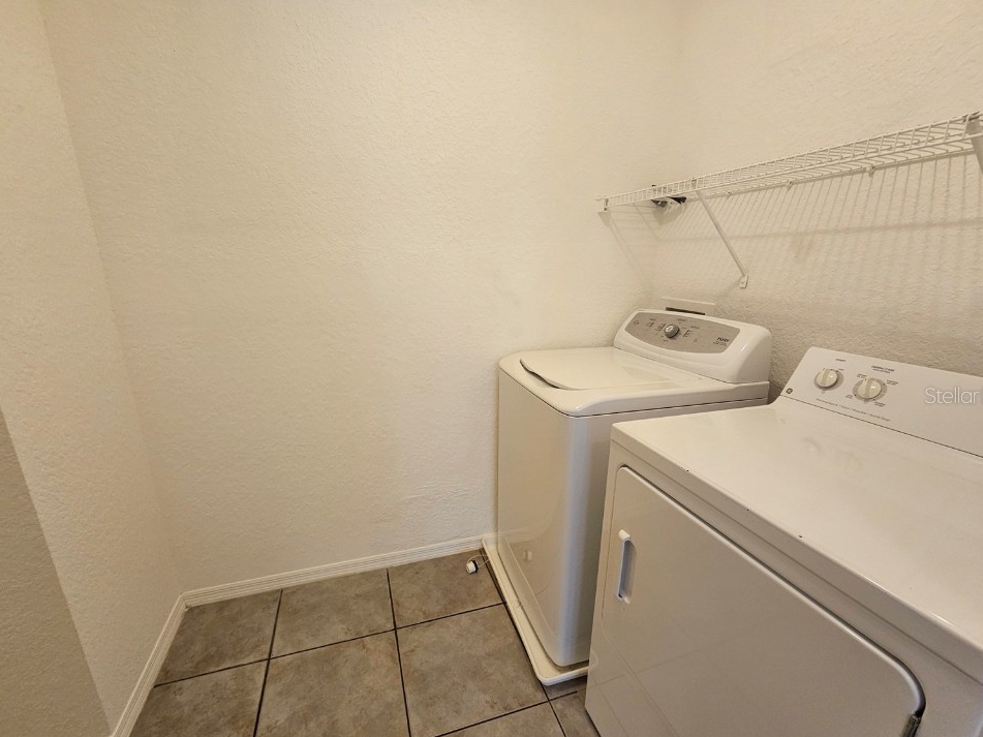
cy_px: 395
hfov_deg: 102.1
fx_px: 398
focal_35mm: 14
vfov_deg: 85.5
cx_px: 493
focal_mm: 2.2
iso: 200
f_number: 2.2
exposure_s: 1/60
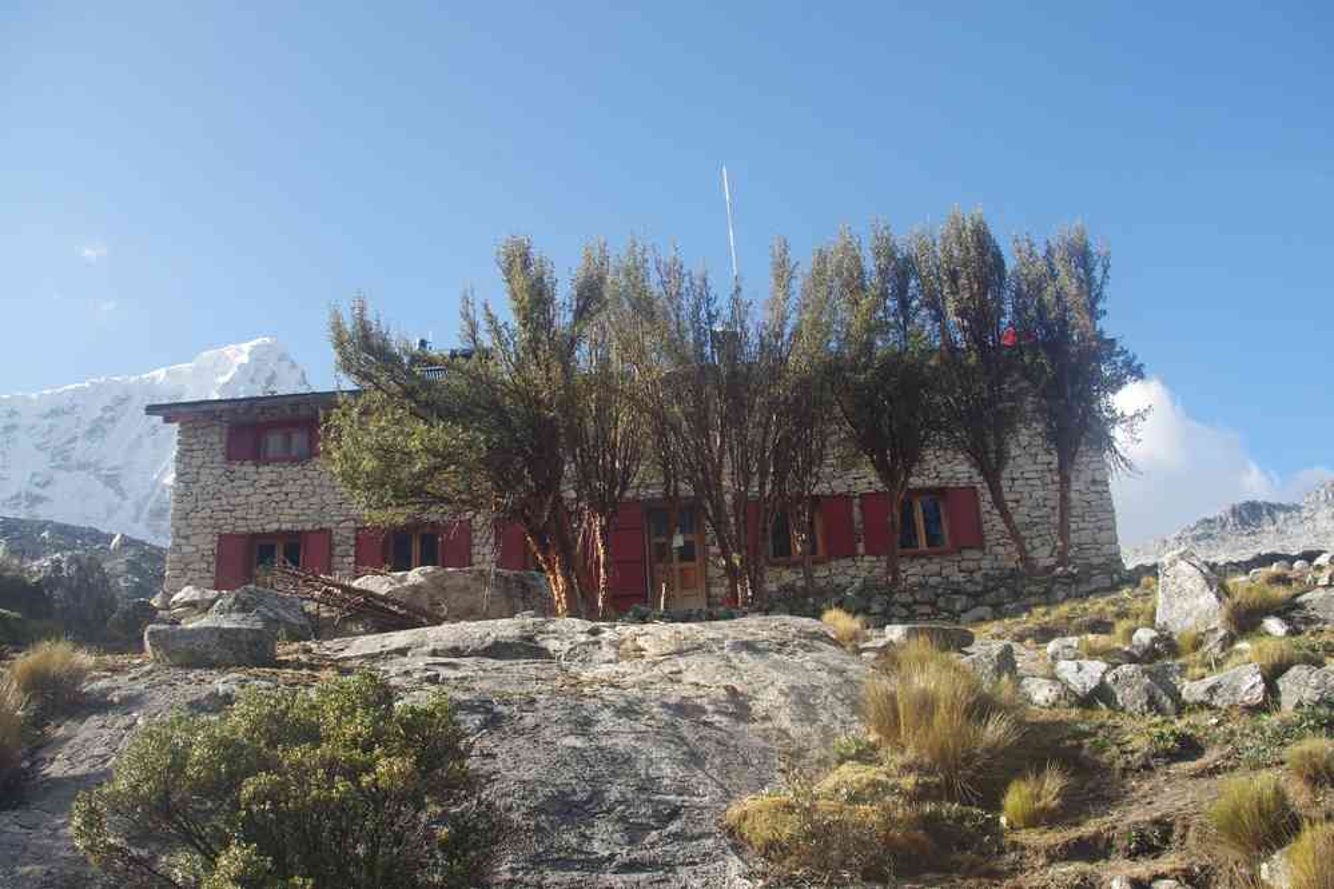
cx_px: 667
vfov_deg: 38.4
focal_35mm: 34
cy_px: 444
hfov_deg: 55.1
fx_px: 1278
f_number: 11
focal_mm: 23
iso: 200
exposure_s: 1/50
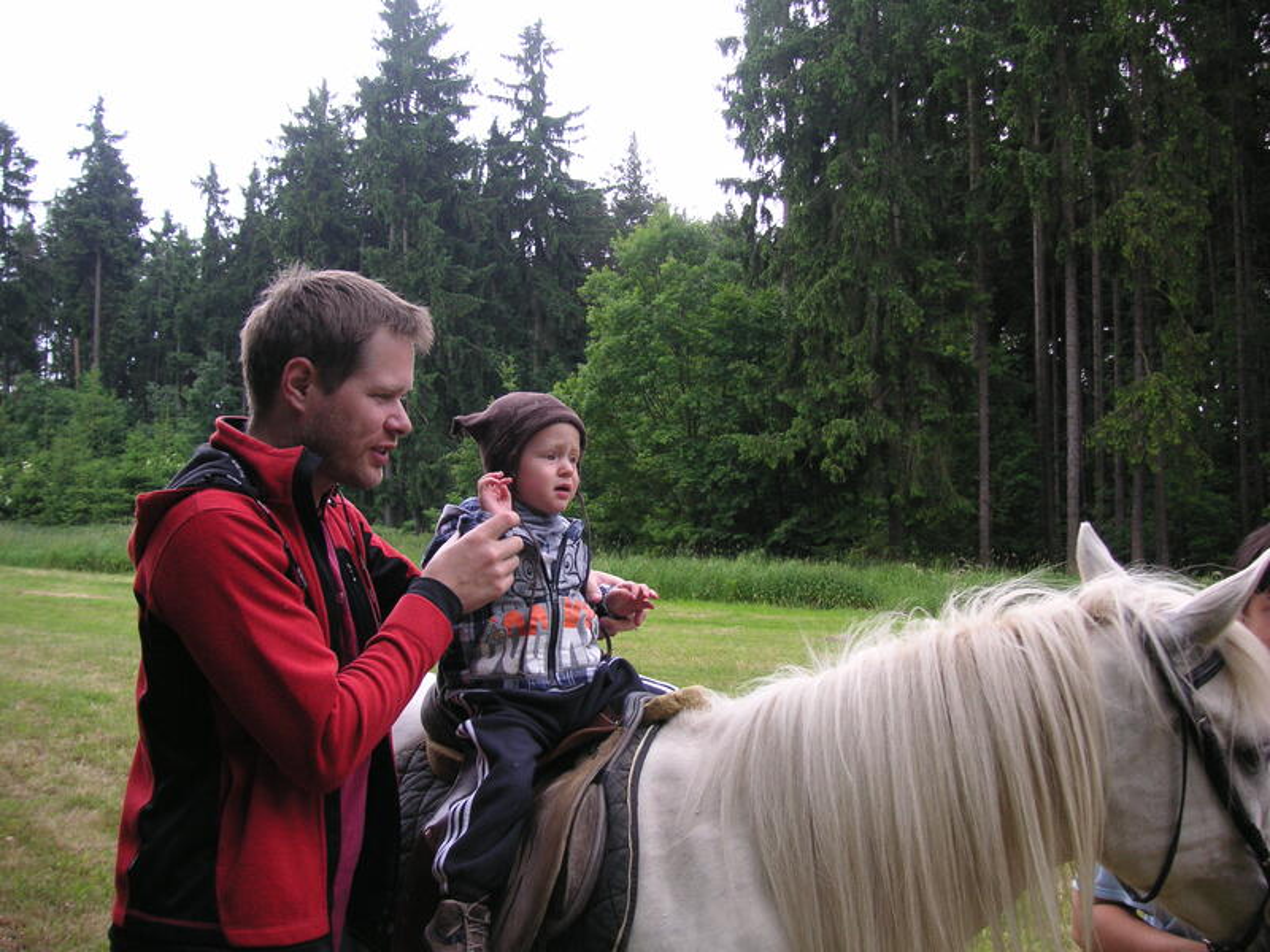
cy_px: 476
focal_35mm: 37
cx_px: 635
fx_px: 1357
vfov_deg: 38.7
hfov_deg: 50.1
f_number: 2.8
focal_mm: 6.1
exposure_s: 1/180
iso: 50
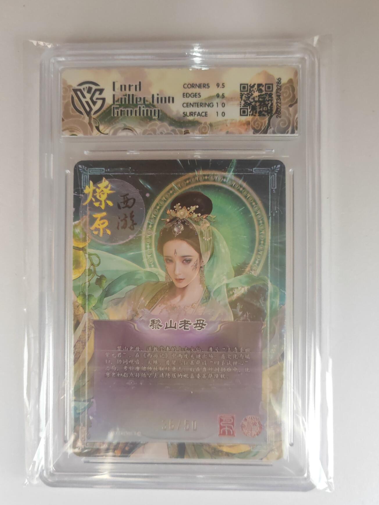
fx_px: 409
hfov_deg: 49.7
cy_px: 256
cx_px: 196
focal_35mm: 28
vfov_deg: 63.4
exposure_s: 1/33
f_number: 1.95
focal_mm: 5.52
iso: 1000
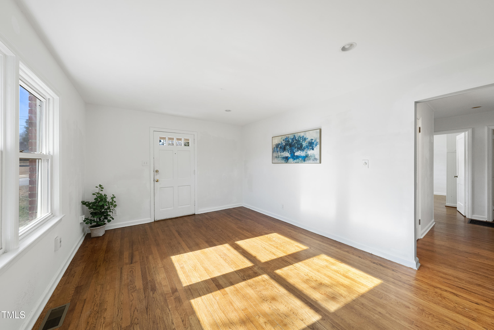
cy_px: 165
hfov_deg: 112.6
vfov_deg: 90.1
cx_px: 247
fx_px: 165
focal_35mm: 12
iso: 400
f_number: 7.1
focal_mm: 12
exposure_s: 1/30
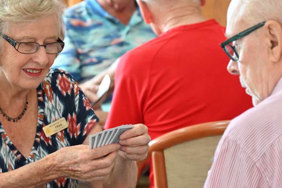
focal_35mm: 257
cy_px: 131
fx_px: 2014
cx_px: 74
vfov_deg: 5.3
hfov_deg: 8.0
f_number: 6.3
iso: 6400
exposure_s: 1/125
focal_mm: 140
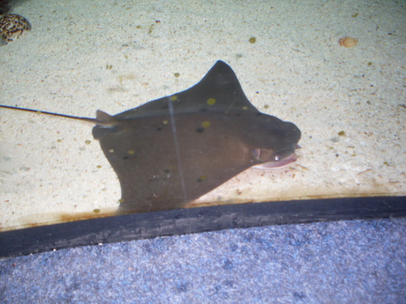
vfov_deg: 37.7
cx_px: 203
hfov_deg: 49.0
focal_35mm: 38
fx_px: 446
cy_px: 152
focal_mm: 6.3
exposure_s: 1/45
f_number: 2.8
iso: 100
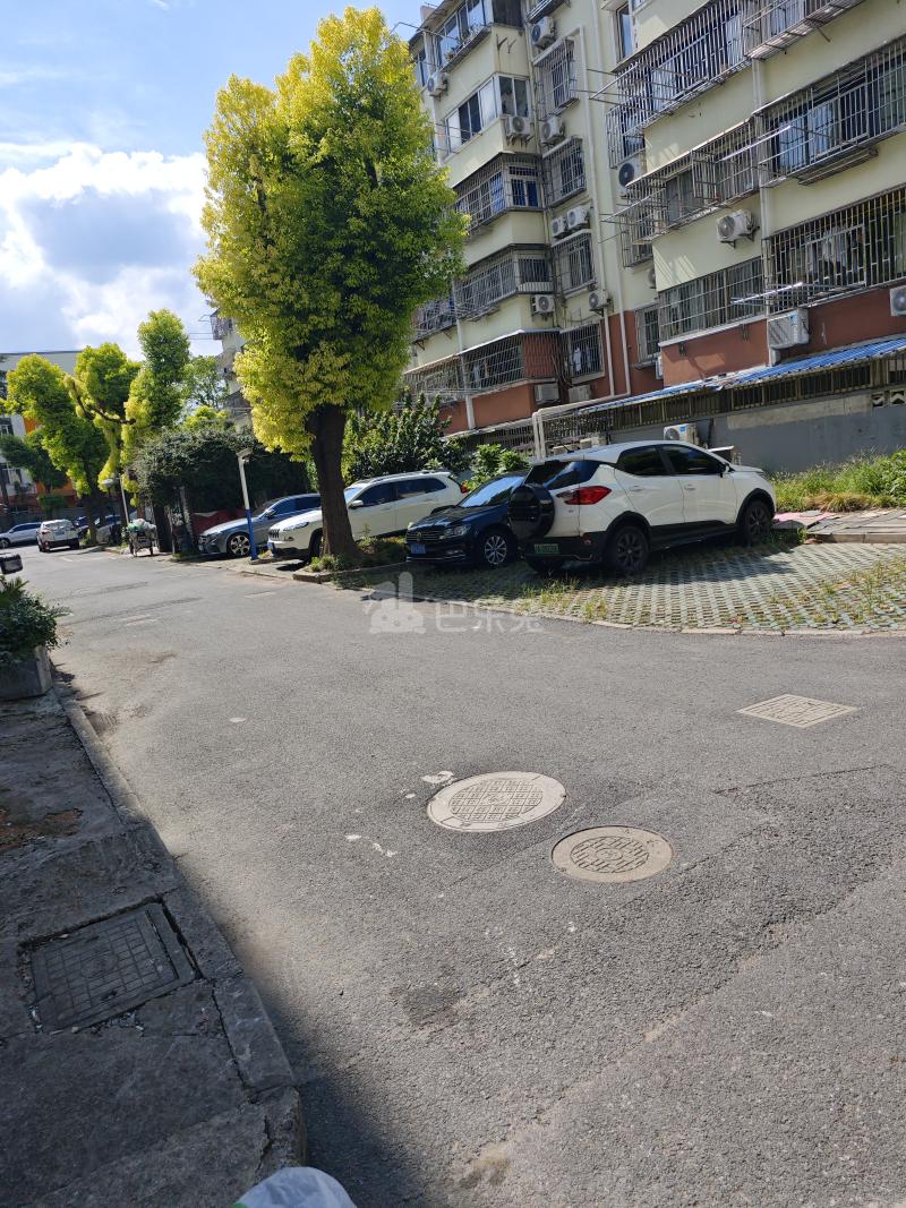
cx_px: 453
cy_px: 604
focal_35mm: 23
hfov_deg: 58.9
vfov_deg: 73.9
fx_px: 803
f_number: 2
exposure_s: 1/1600
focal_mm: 8.72
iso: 50
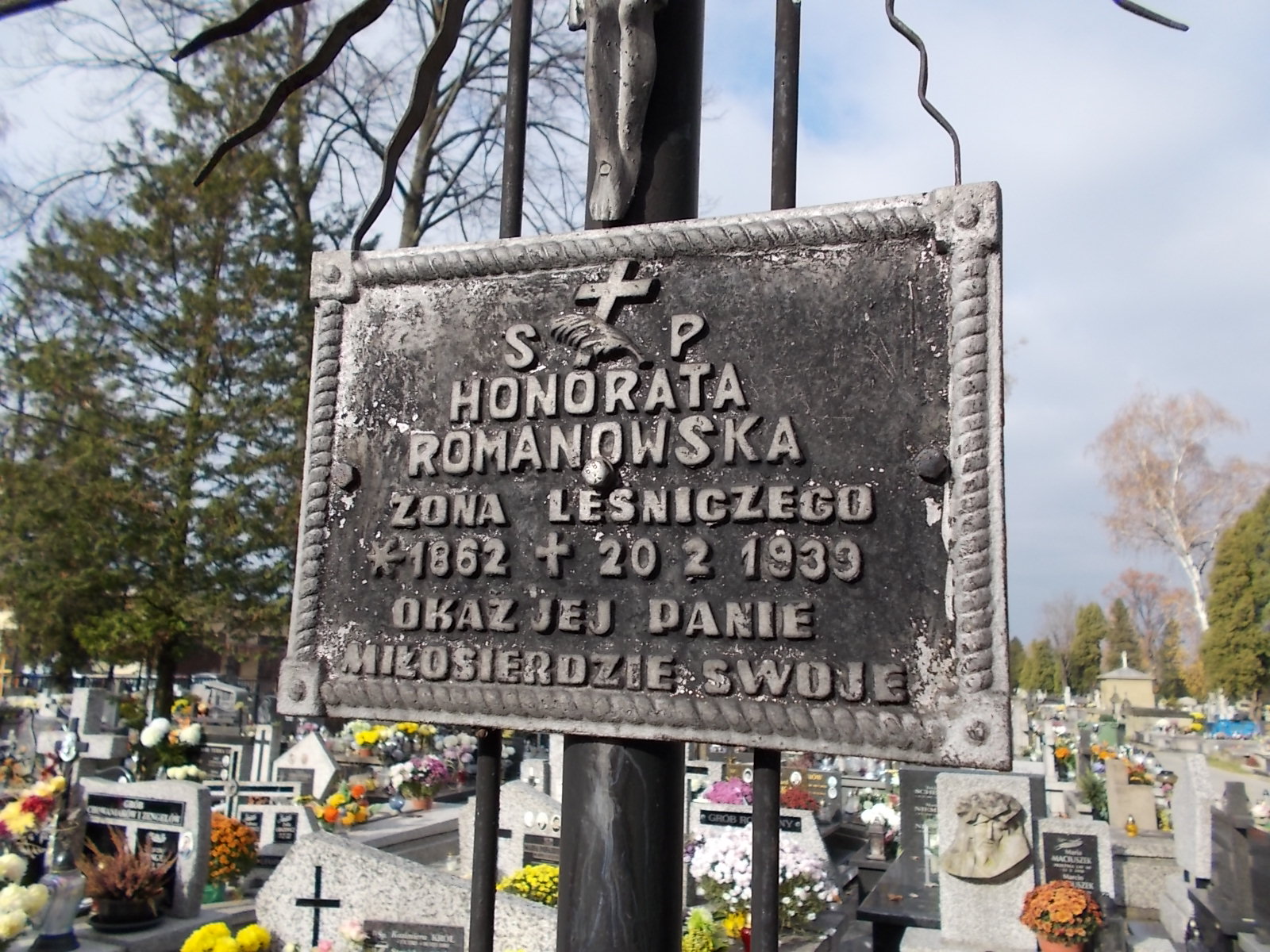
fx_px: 954
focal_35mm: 26
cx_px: 635
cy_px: 476
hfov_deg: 67.3
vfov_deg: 53.1
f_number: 8
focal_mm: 4.6
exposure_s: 1/100
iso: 80
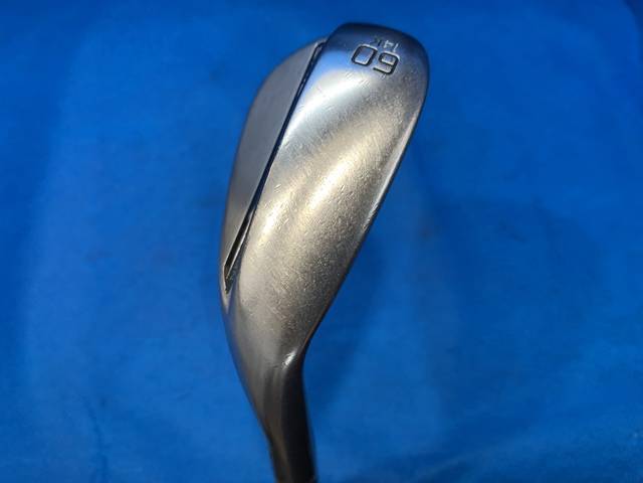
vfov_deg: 53.1
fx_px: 483
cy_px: 242
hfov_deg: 67.3
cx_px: 322
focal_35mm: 26
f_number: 1.8
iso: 64
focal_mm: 4.25
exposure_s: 1/60
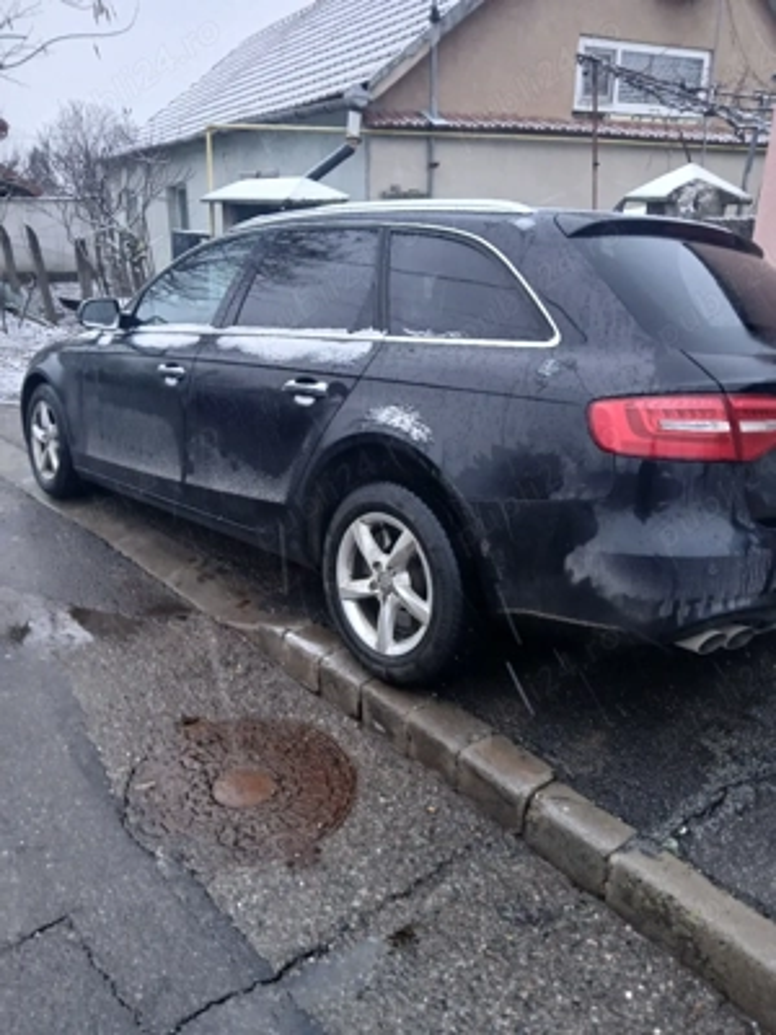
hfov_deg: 53.1
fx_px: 777
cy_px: 518
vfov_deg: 67.3
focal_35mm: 26
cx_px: 388
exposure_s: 1/50
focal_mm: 3.98
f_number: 1.8
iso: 200
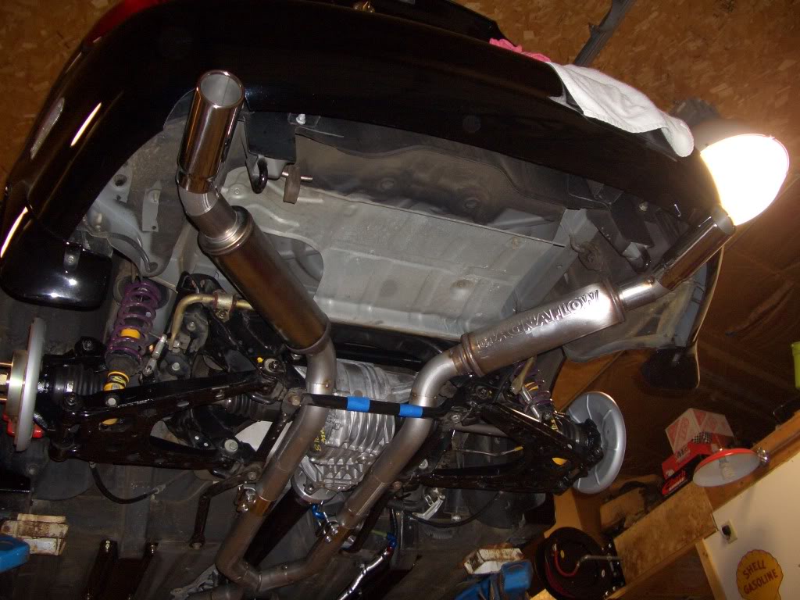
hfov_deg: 52.6
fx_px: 809
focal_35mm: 35
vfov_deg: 40.7
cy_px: 300
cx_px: 400
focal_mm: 5.8
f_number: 2.6
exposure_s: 1/60
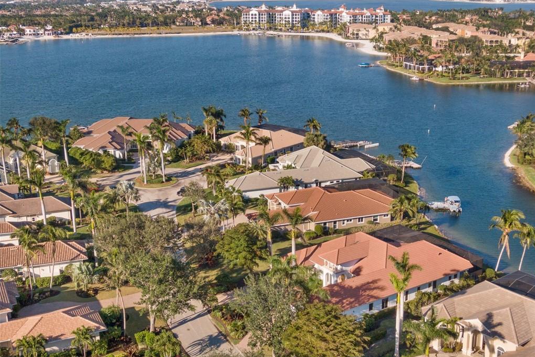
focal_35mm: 46
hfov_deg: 42.7
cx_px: 269
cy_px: 167
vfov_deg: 29.2
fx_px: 684
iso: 100
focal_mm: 7.71
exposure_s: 1/80
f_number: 3.6
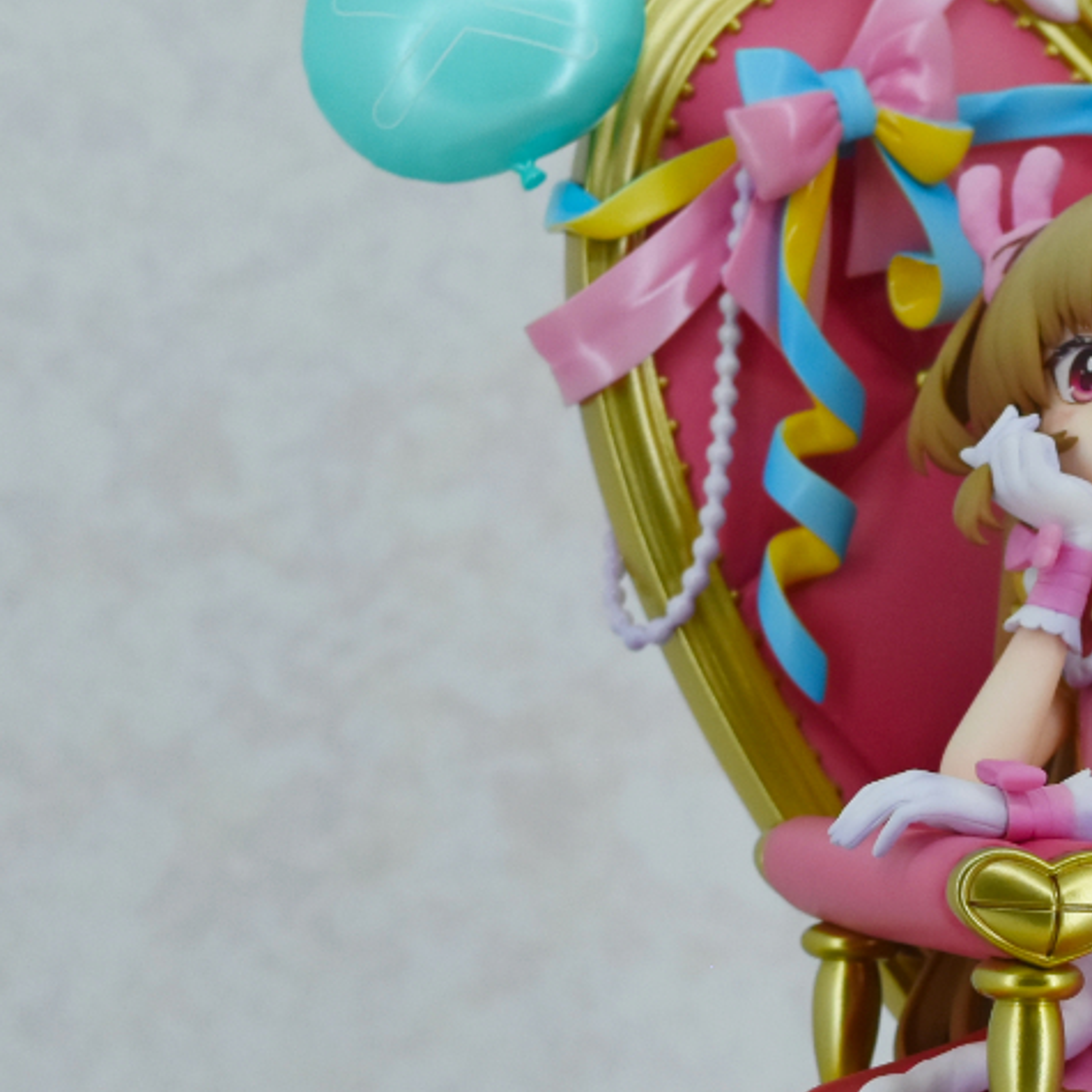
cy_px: 915
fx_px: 4961
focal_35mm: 139
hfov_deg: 12.3
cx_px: 1338
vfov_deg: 12.5
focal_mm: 32
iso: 640
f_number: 8
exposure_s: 1/500
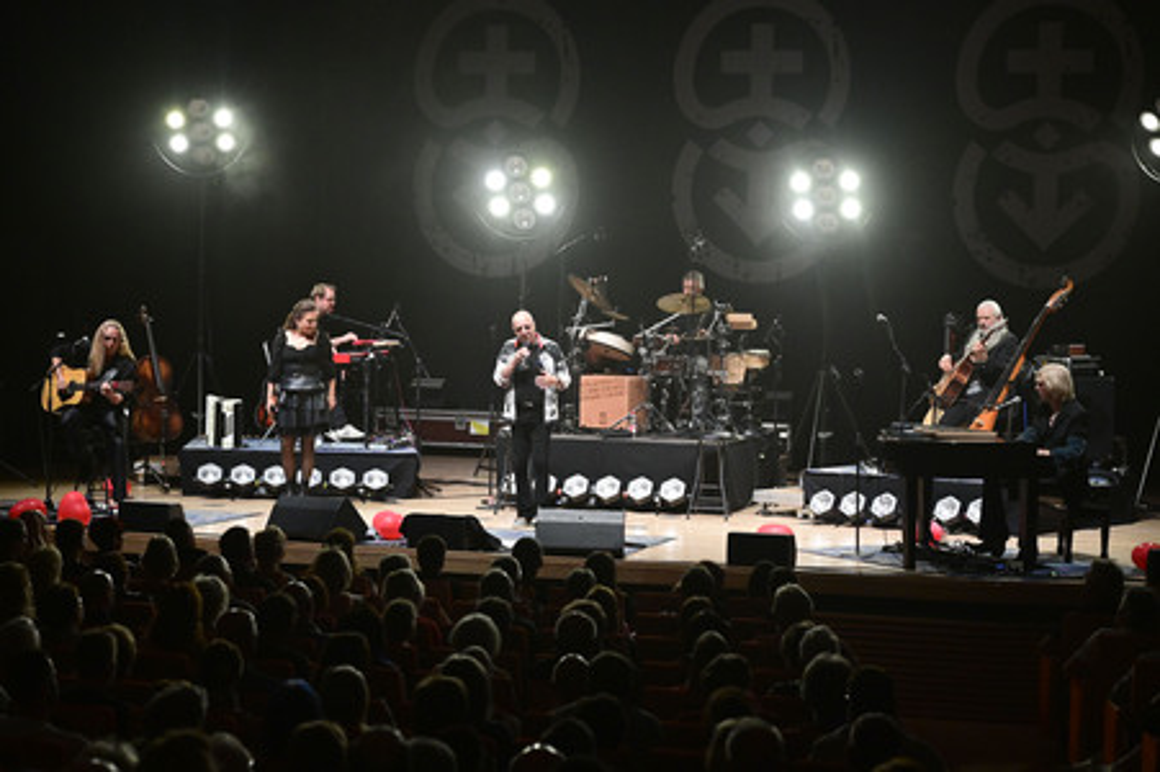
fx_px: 2254
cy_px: 386
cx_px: 580
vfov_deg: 19.4
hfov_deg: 28.9
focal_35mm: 70
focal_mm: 70
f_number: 4
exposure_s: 1/500
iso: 6400
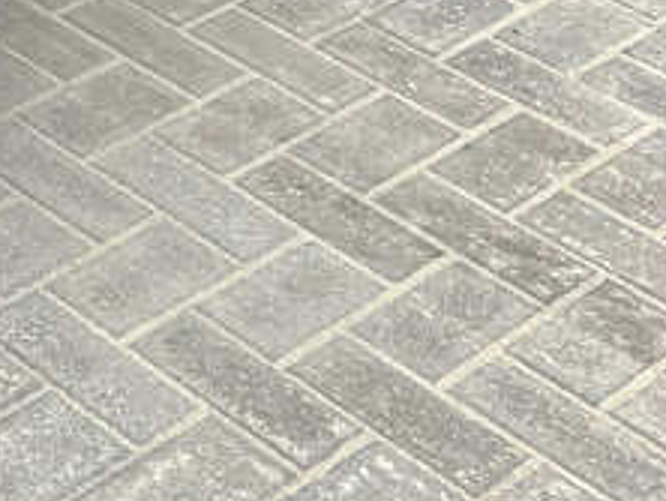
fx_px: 2253
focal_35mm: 117
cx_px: -603
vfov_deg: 12.0
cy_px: -309
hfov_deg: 14.4
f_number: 1.5
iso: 50
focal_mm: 5.7
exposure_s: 1/480
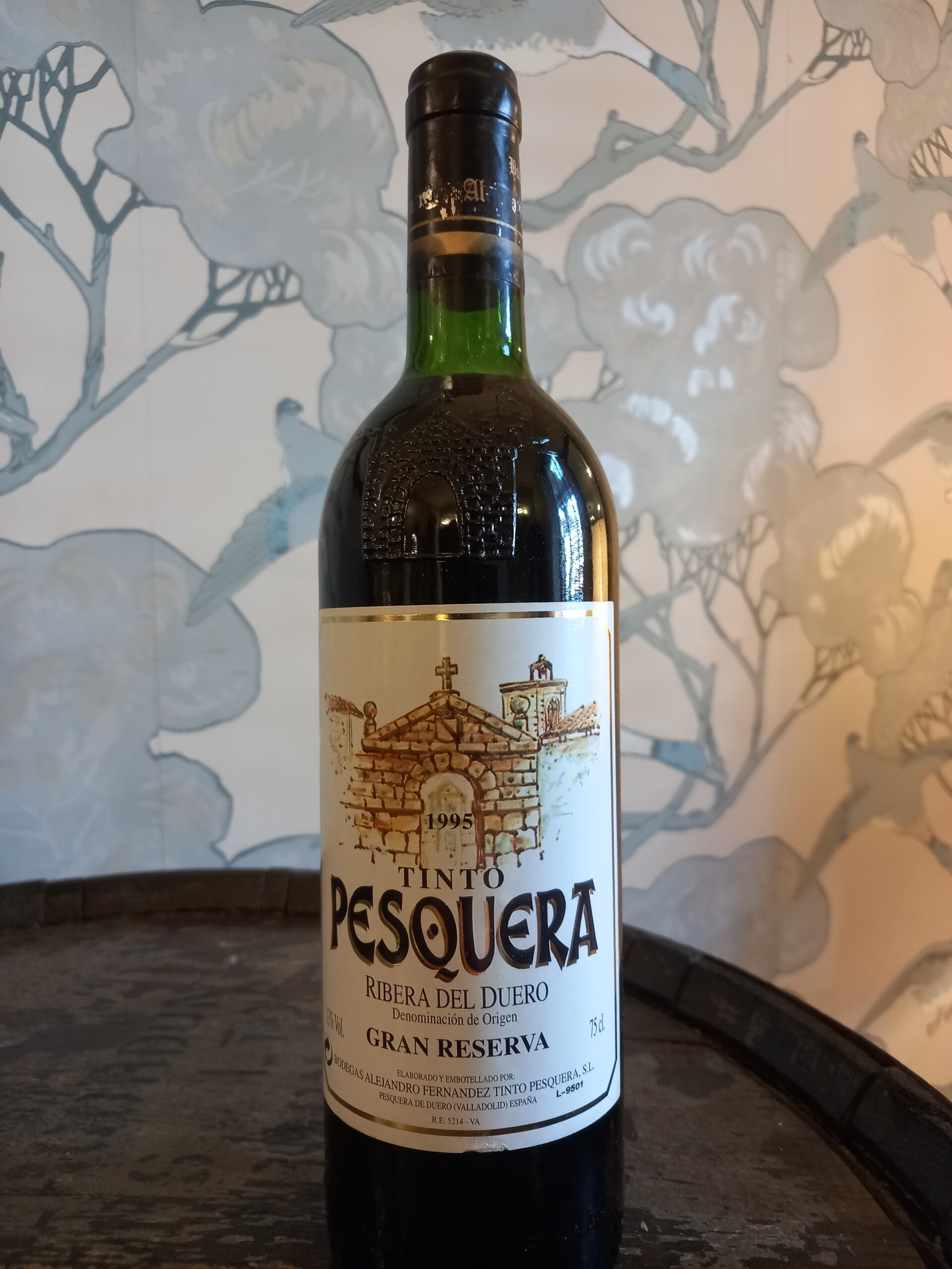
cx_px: 476
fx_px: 917
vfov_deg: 69.4
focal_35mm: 25
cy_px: 634
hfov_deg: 54.9
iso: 250
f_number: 2
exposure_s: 1/25
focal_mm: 4.6
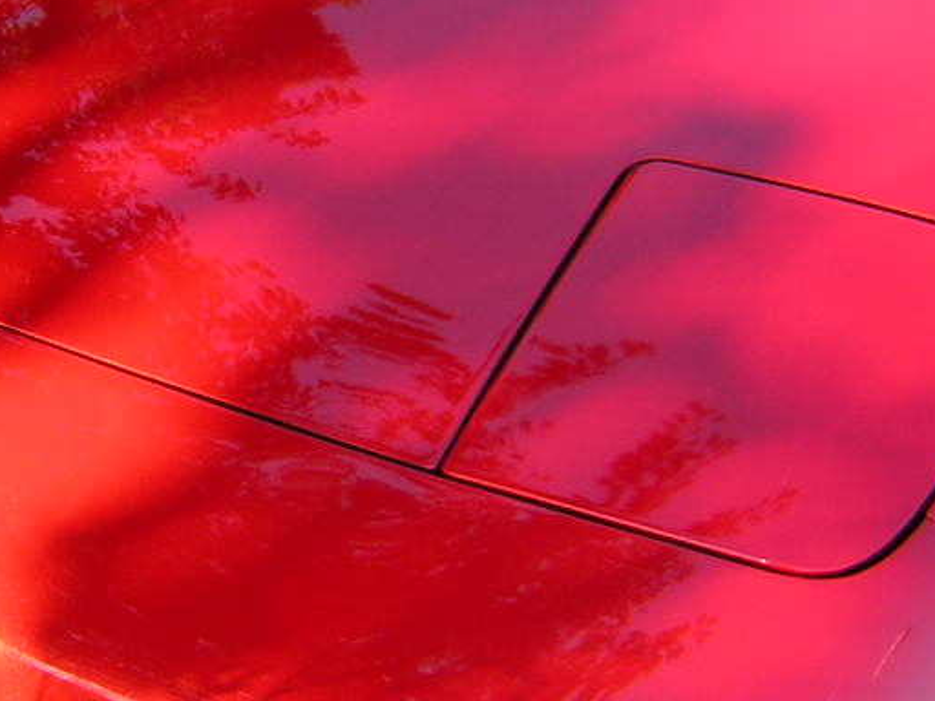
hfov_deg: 26.3
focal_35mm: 72
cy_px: 277
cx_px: 137
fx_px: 1945
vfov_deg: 20.4
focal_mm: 4.7
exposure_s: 1/133
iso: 100
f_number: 2.6
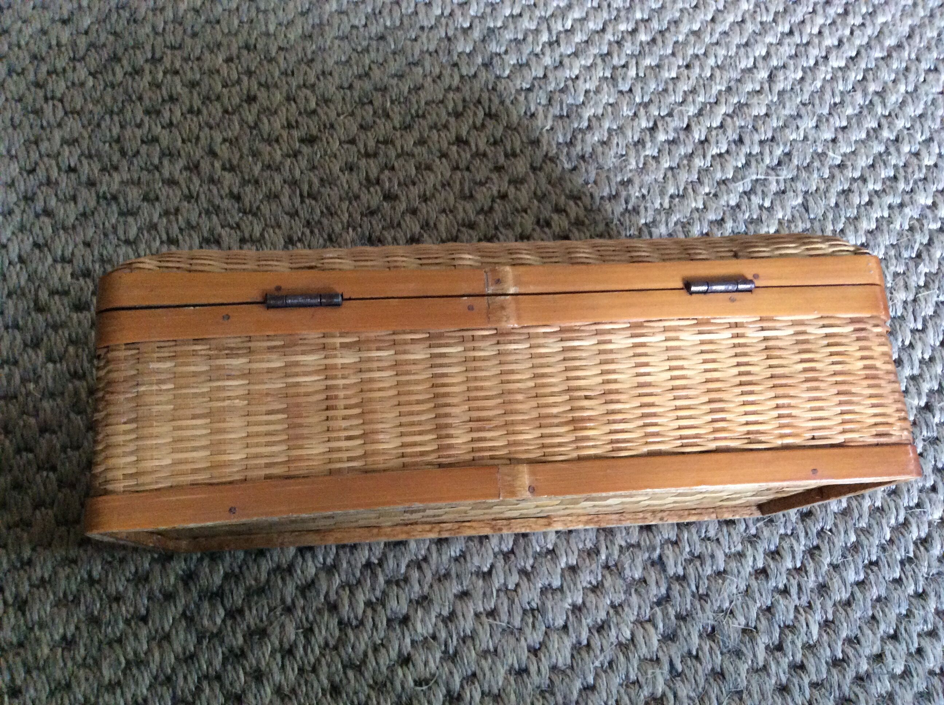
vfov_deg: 44.1
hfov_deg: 56.9
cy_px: 352
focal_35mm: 32
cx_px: 472
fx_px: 871
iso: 320
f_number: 2.4
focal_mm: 3.3
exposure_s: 1/25
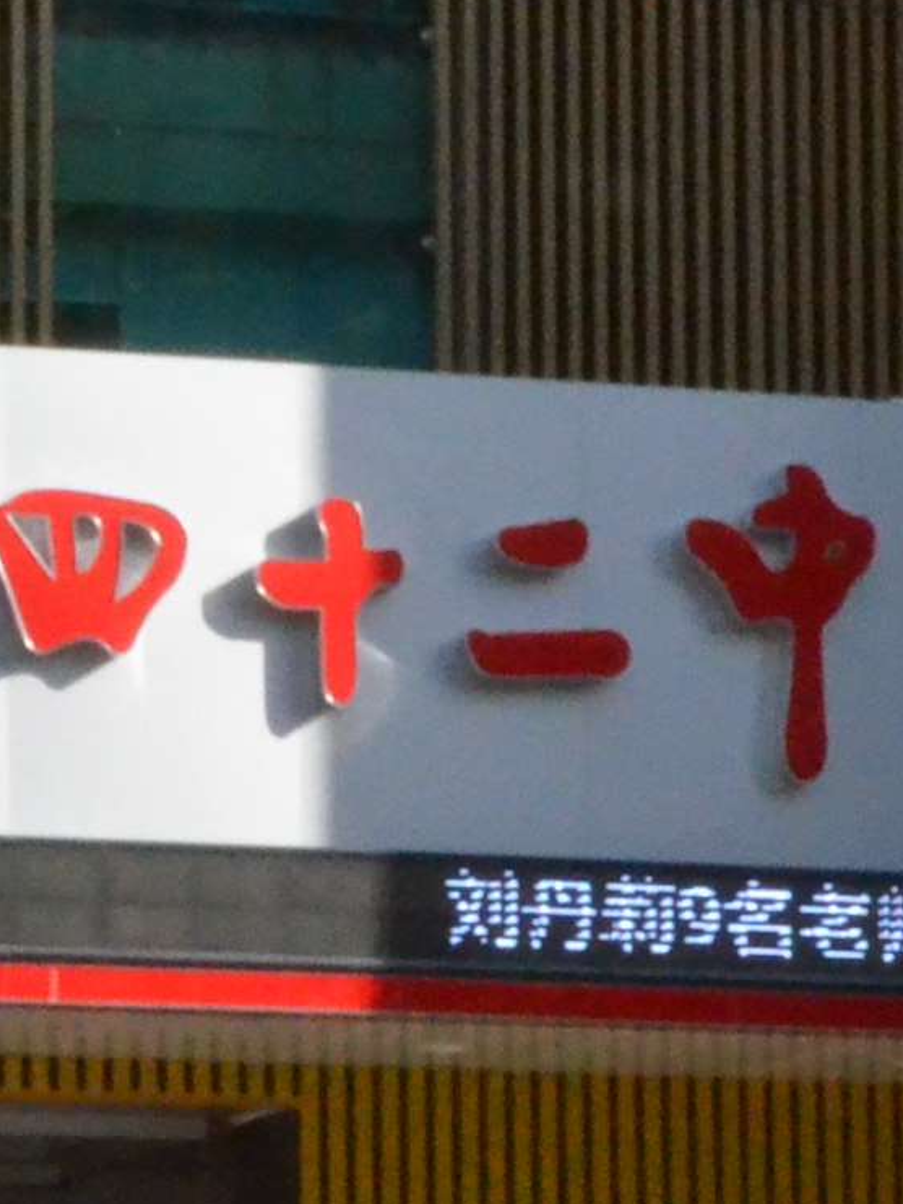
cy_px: 1006
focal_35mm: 239
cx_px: 231
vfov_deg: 8.3
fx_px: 8317
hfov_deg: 6.2
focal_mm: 25
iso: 3200
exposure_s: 1/250
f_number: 25
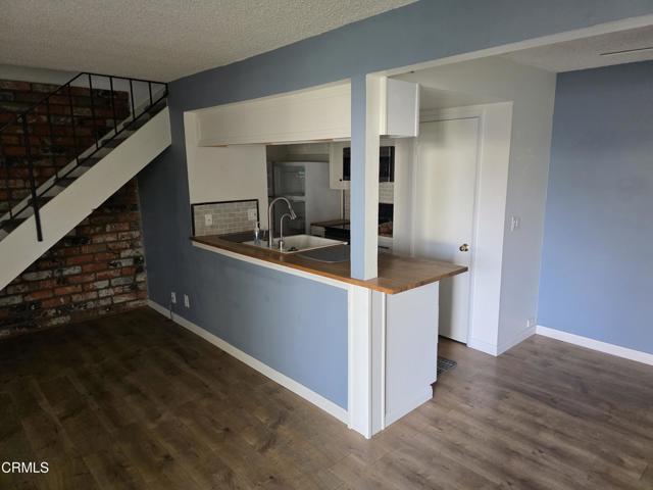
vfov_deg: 58.9
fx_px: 434
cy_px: 245
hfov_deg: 73.9
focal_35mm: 23
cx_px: 326
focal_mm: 6.3
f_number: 1.7
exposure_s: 1/120
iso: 400
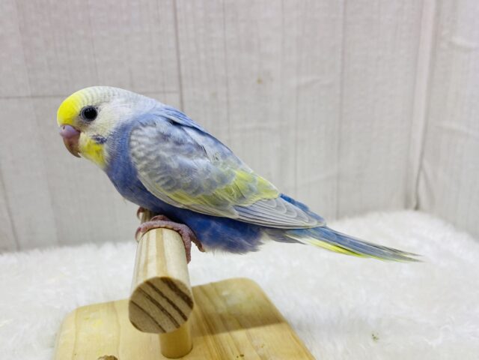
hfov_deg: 69.4
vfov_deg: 54.9
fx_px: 346
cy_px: 180
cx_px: 240
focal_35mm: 25
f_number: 1.8
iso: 50
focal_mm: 4.25
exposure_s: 1/100
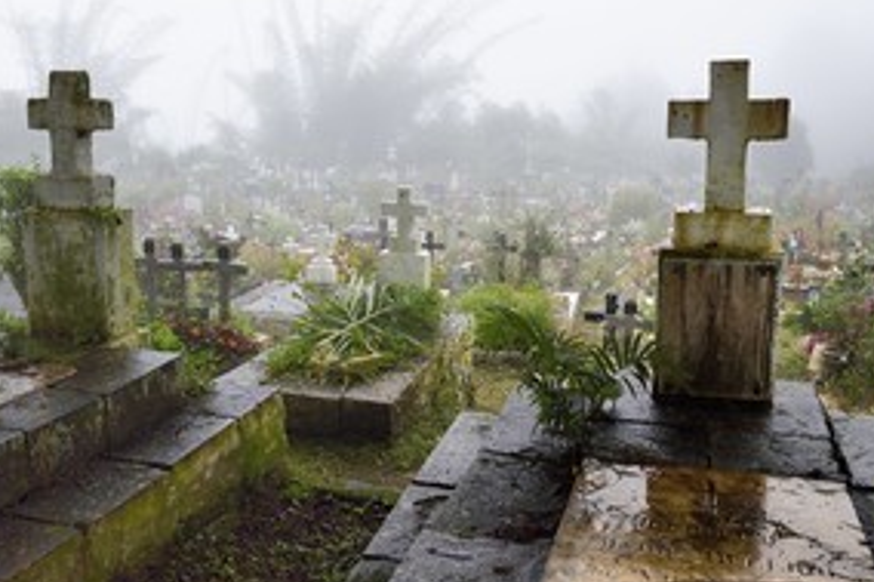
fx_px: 971
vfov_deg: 33.3
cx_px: 380
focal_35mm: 40
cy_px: 268
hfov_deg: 48.4
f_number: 9
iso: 800
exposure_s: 1/60
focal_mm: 27
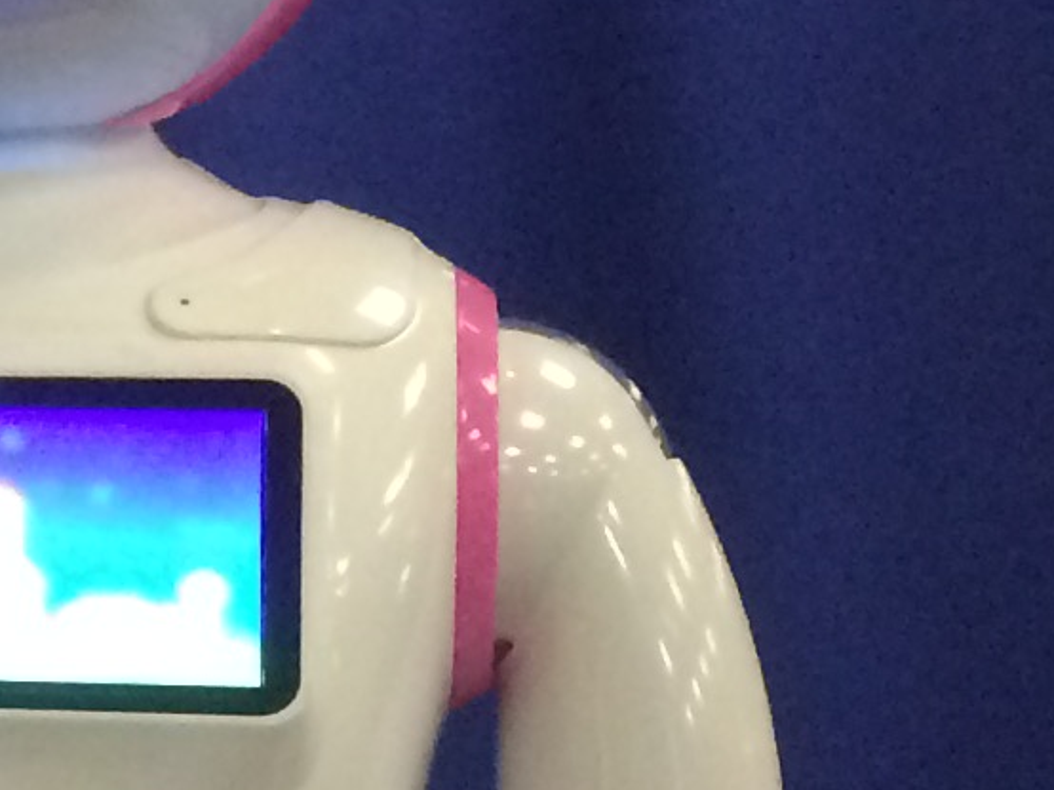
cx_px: -1476
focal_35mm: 171
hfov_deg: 10.1
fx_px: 5204
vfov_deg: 8.7
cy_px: 430
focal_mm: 4.15
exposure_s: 1/17
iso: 320
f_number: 2.2
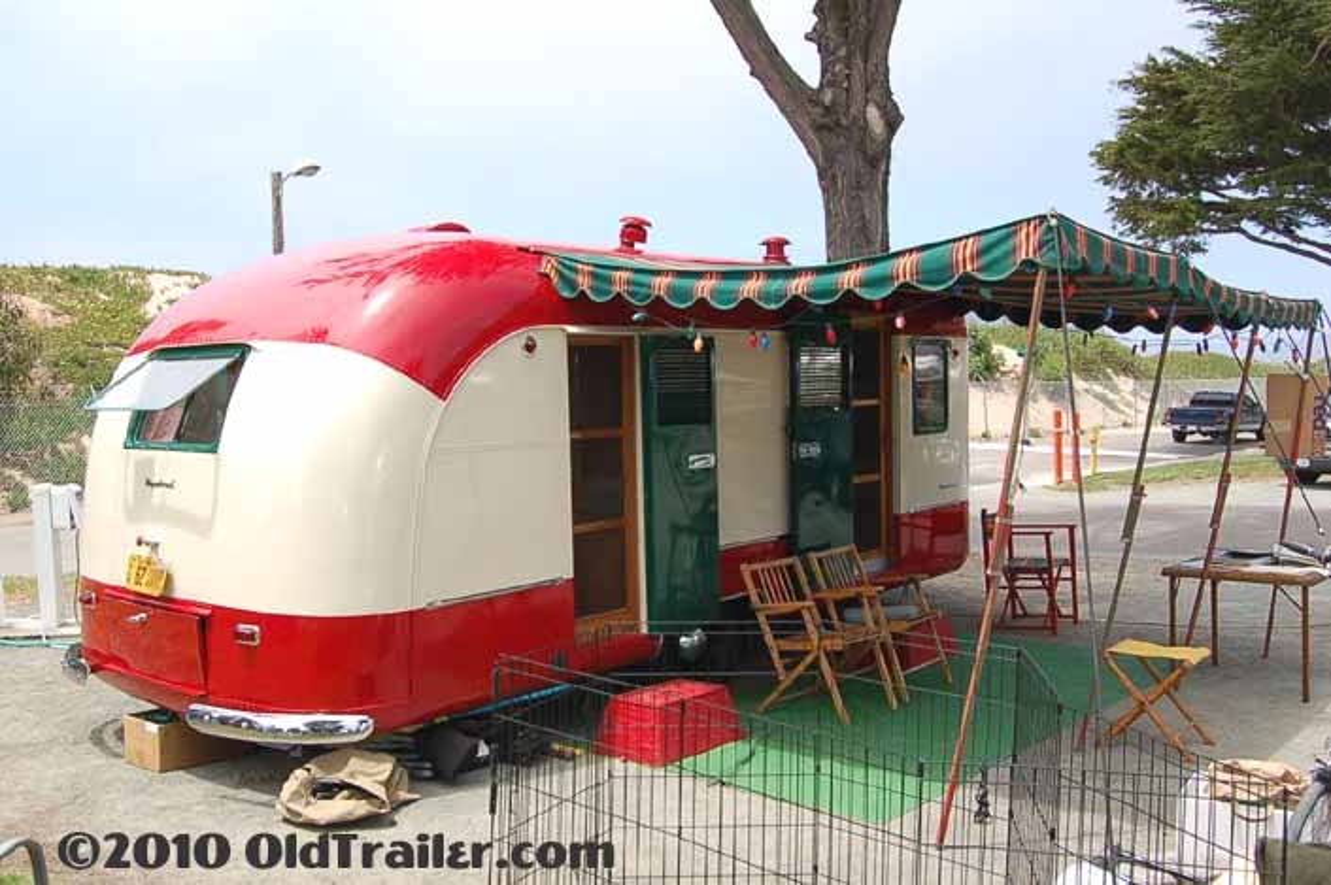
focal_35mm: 33
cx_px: 666
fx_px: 1219
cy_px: 442
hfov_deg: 57.3
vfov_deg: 39.9
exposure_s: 1/250
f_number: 8
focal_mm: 22
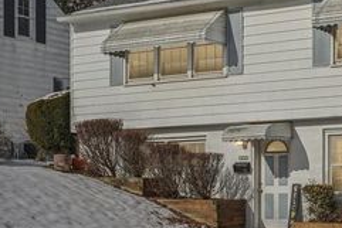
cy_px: 60
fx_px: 827
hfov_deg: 22.6
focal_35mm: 87
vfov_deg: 15.7
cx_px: 332
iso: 100
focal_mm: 42
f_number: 8
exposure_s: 1/640
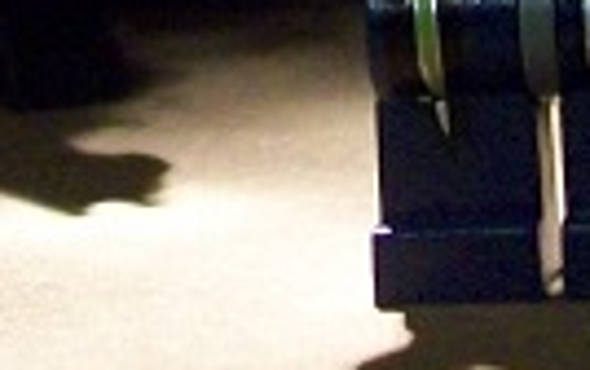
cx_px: -2
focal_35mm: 198
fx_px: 3186
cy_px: -513
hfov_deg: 10.5
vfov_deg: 6.3
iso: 200
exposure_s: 1/8
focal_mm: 6
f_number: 2.7
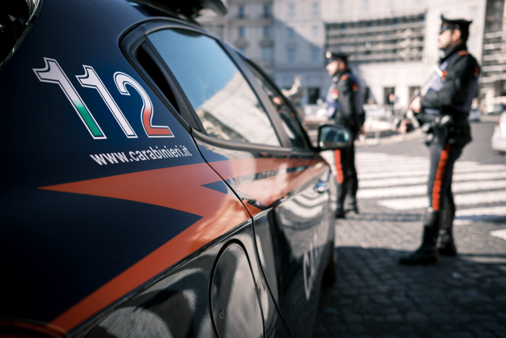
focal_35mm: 35
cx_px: 253
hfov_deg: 54.4
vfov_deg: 37.9
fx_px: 492
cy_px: 169
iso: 125
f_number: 3.2
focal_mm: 23
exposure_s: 1/640
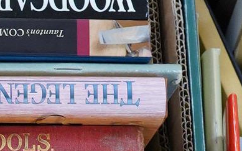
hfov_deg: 8.8
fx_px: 1530
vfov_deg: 5.6
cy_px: 249
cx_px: -133
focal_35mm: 232
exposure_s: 1/100
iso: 2500
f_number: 13
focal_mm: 30
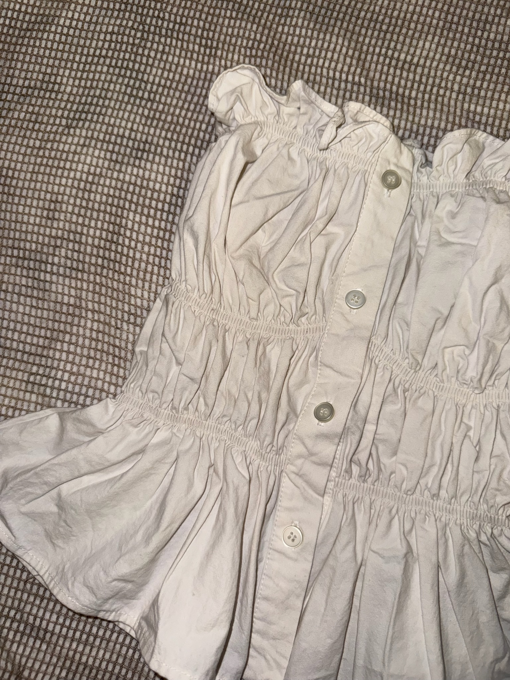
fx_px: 471
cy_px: 340
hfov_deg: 56.8
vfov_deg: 71.6
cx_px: 255
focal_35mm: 24
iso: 50
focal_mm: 6.76
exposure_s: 1/85
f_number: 1.78
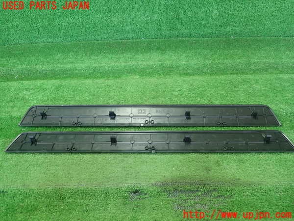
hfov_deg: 60.0
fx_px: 255
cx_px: 147
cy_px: 110
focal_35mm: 30
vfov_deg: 46.8
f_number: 2.3
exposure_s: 1/125
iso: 320
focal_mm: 5.5
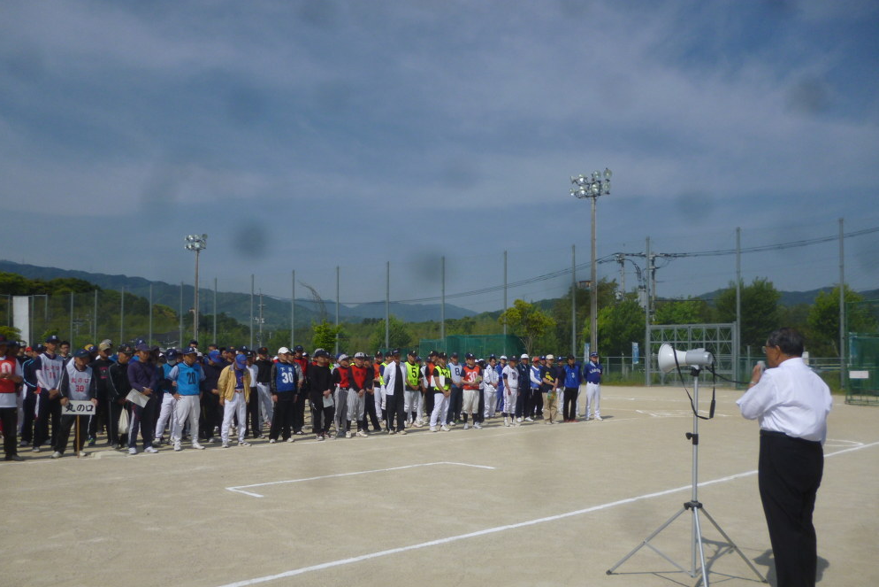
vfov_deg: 43.5
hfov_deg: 61.9
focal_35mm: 30
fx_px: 733
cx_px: 433
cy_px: 339
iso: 100
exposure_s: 1/400
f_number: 9
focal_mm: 5
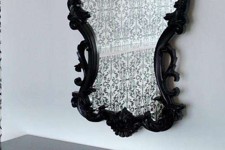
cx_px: 20
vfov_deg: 14.7
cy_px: 55
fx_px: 581
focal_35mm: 93
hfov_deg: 21.4
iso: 200
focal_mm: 20
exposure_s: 1/50
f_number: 3.5
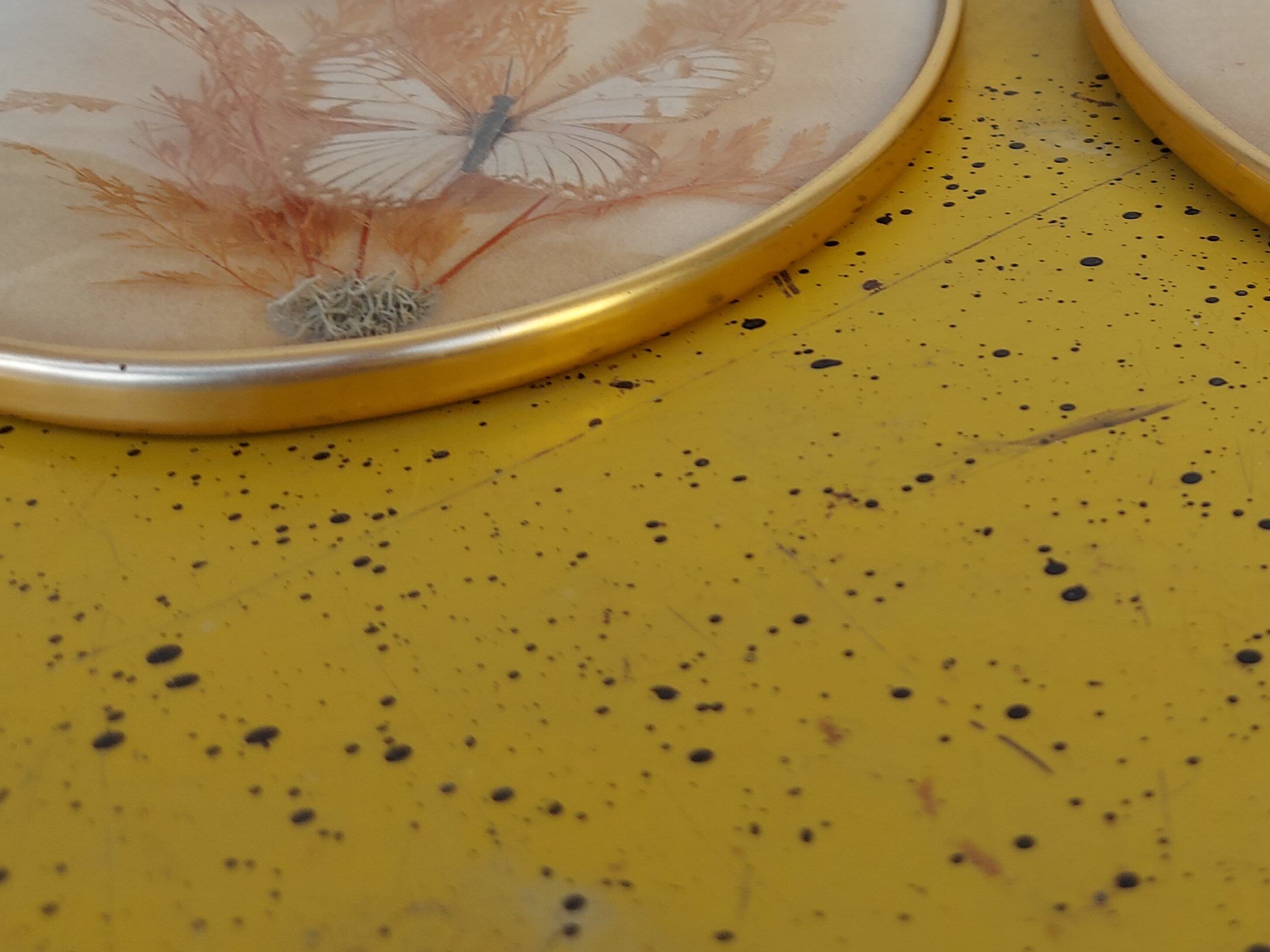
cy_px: 187
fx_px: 1871
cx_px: 986
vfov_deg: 28.0
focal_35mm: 51
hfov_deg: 36.4
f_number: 1.8
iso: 32
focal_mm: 5.23
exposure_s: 1/102
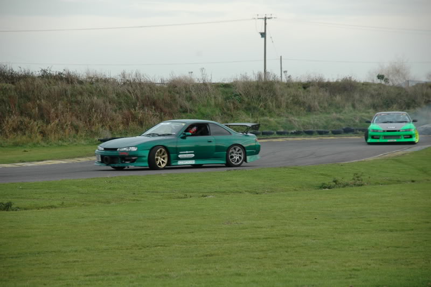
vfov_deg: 9.1
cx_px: 216
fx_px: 1794
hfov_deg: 13.7
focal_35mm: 150
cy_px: 144
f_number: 5.6
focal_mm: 100
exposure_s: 1/320
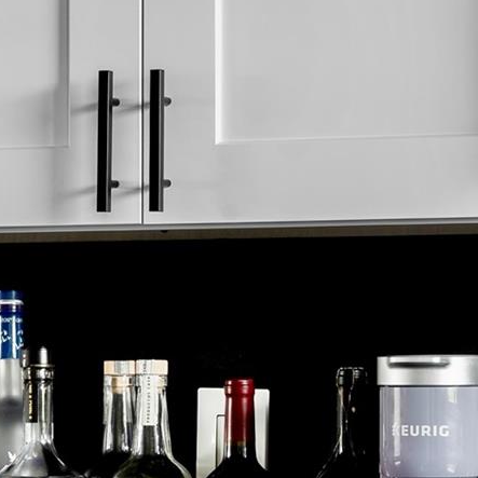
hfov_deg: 8.1
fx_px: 3359
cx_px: -5
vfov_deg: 8.1
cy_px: 452
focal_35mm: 215
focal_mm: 70
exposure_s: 1/13
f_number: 10
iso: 80
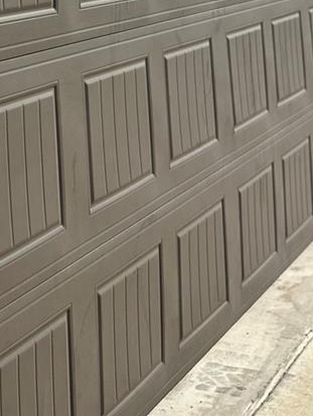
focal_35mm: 89
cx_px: -48
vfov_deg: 20.2
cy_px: -119
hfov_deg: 16.0
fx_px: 1072
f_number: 1.78
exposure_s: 1/7042
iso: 80
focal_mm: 6.86
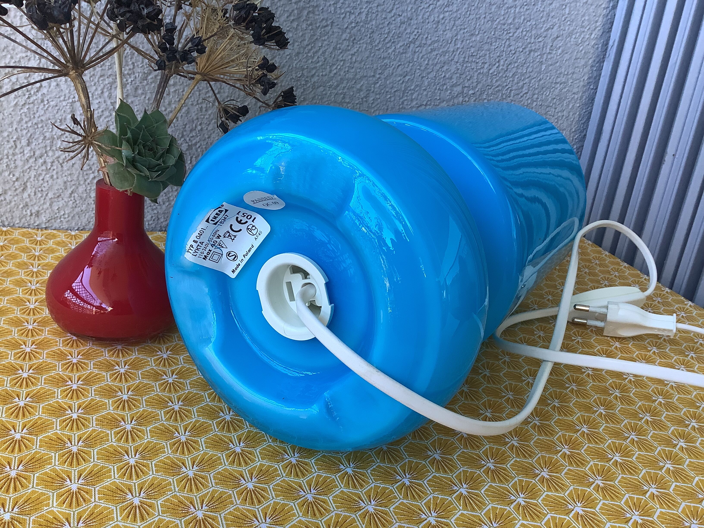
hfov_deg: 58.4
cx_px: 352
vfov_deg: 45.4
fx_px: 630
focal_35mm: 31
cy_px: 264
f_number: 2.4
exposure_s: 1/100
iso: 80
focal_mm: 3.3
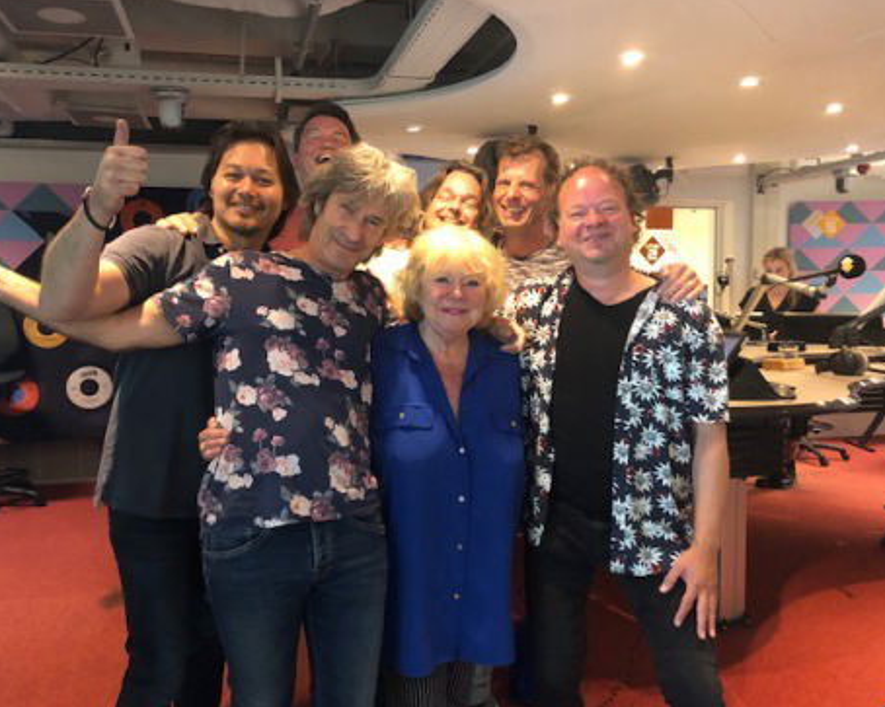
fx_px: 786
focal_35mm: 30
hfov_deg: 58.7
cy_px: 357
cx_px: 417
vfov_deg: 48.5
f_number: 1.8
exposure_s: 1/6
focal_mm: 3.99
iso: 100
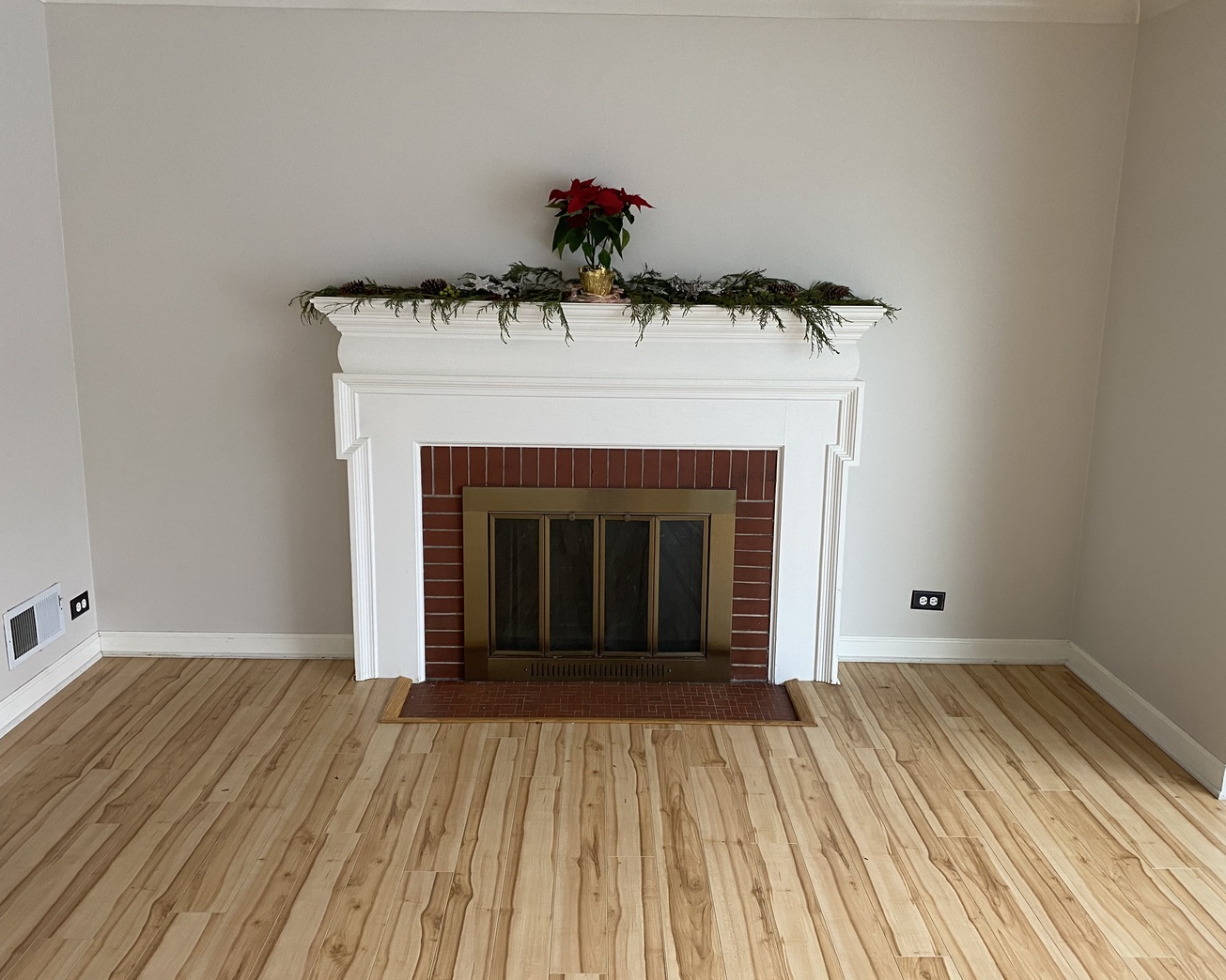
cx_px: 614
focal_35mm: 28
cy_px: 488
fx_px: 1016
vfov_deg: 51.5
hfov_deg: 62.2
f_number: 1.8
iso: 125
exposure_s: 1/80
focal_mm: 4.25
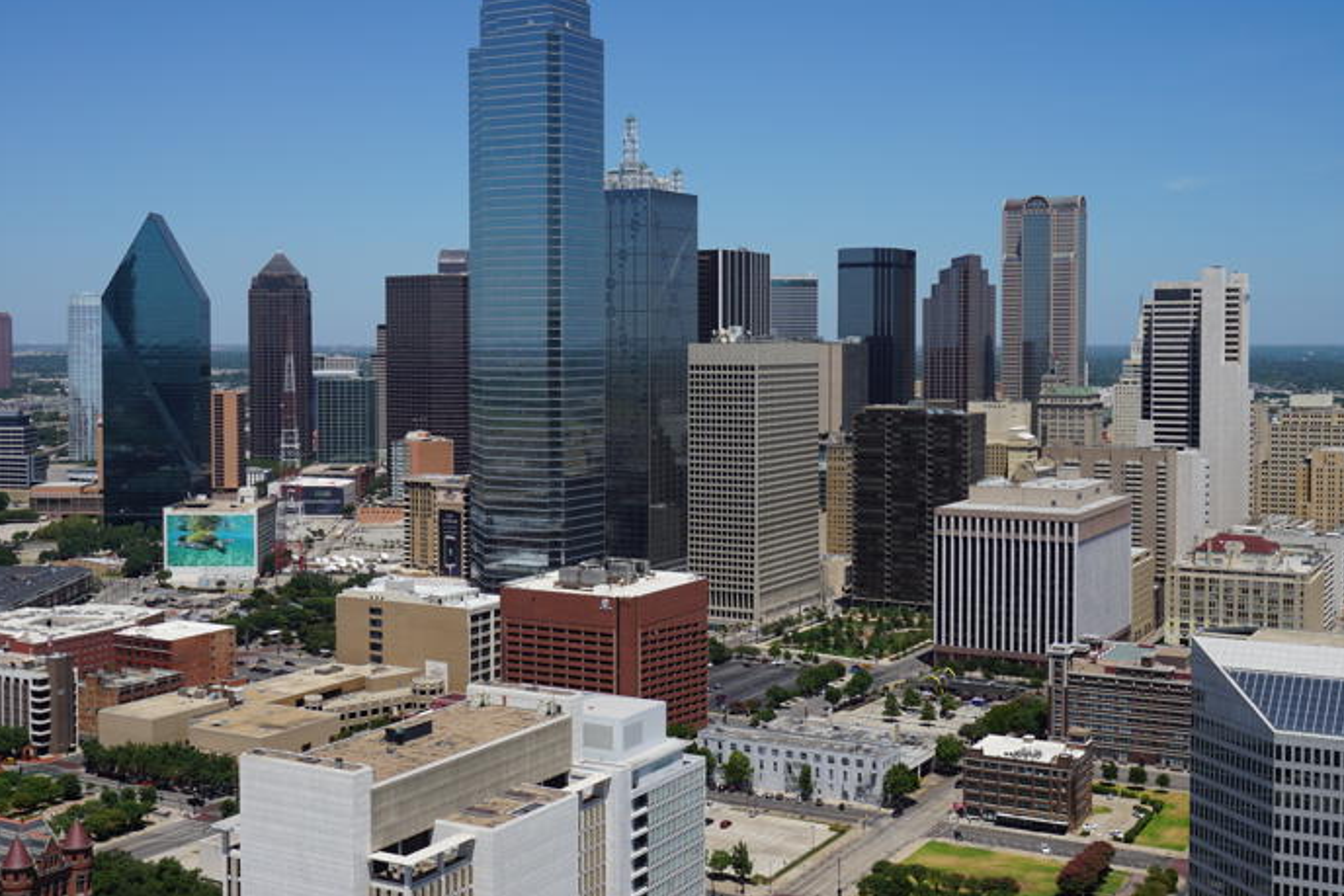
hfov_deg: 44.9
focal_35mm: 44
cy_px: 403
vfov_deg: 30.8
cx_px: 647
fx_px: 1627
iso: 100
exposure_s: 1/200
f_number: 11
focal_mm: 25
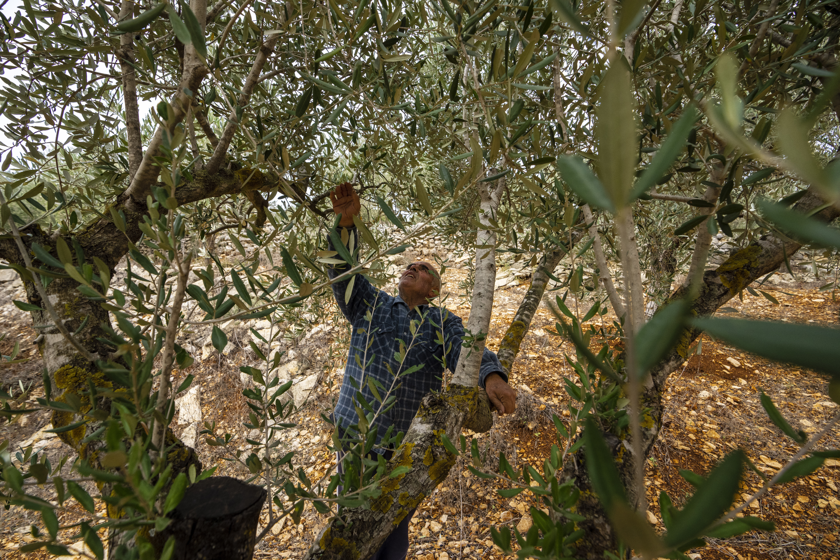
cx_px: 420
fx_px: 373
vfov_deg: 73.7
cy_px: 280
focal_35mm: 16
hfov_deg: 96.7
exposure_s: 1/800
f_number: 6.3
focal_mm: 16
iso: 1250
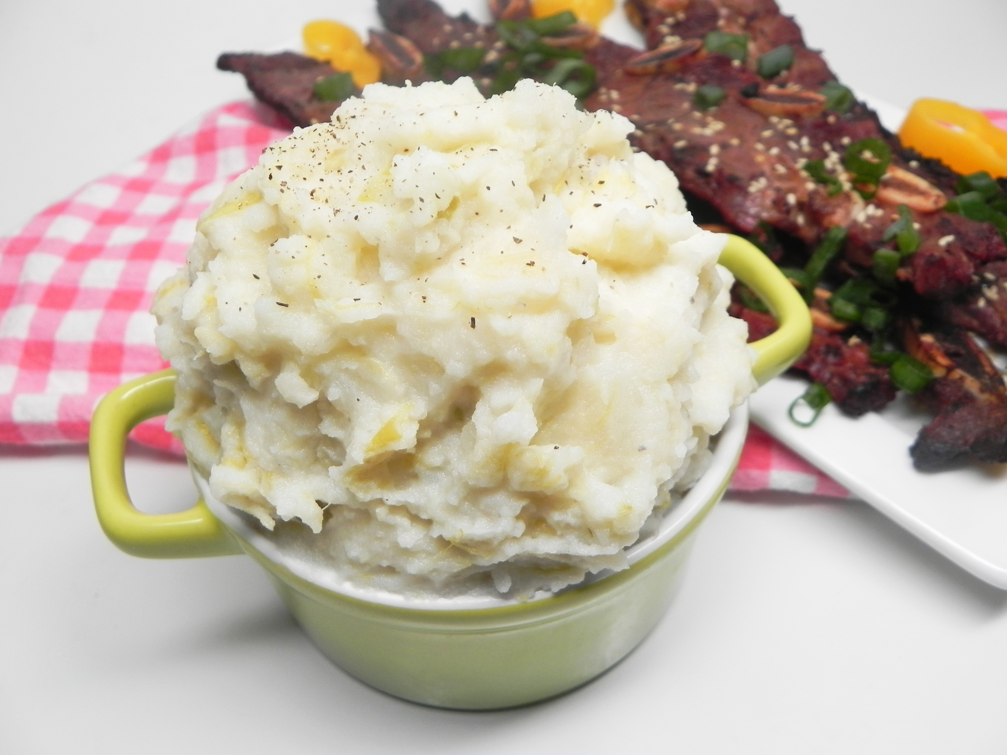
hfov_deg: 61.7
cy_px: 378
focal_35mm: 29
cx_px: 504
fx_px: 844
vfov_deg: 48.2
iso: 160
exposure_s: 1/50.8
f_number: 2.8
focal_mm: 5.2
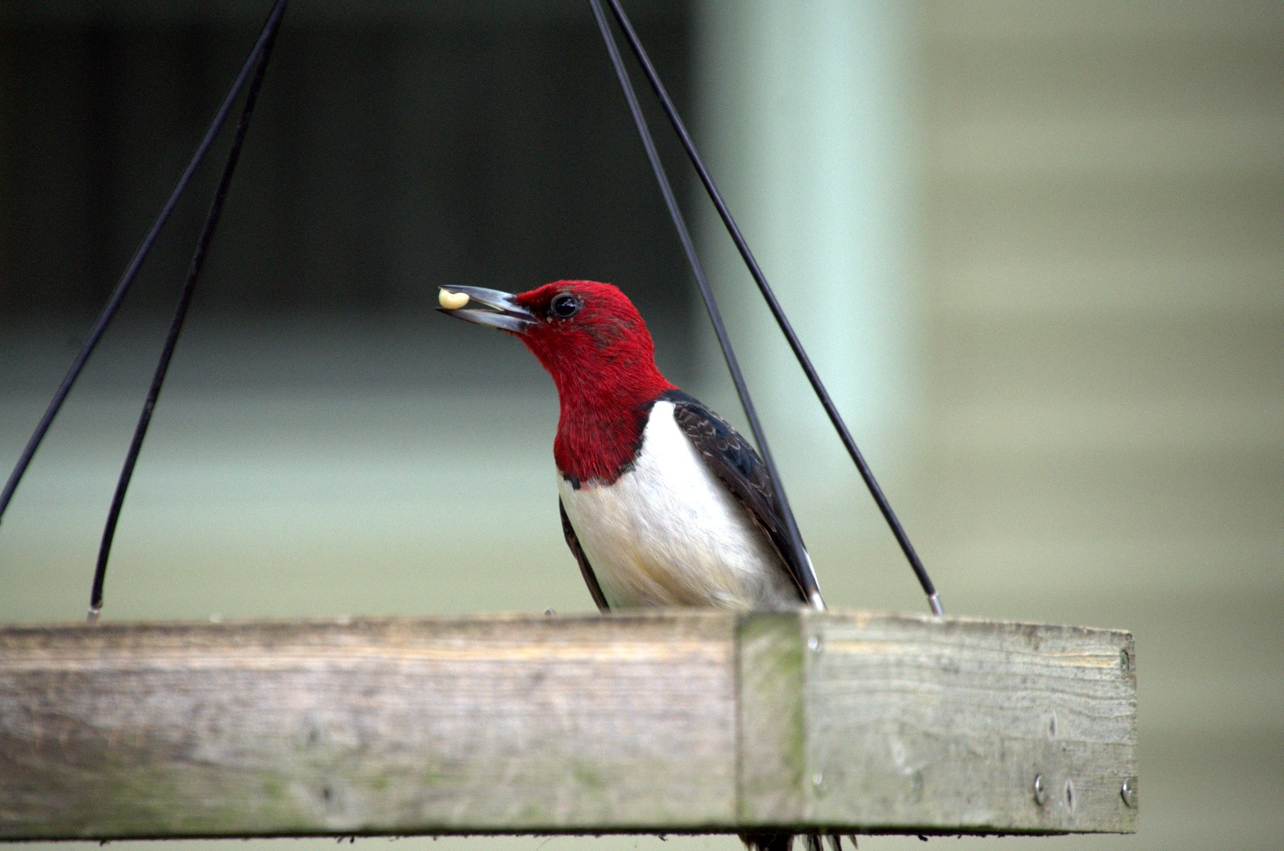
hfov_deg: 3.4
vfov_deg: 2.3
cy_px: 426
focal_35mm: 600
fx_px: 21357
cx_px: 642
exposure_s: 1/60
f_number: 6.3
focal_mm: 400
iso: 800
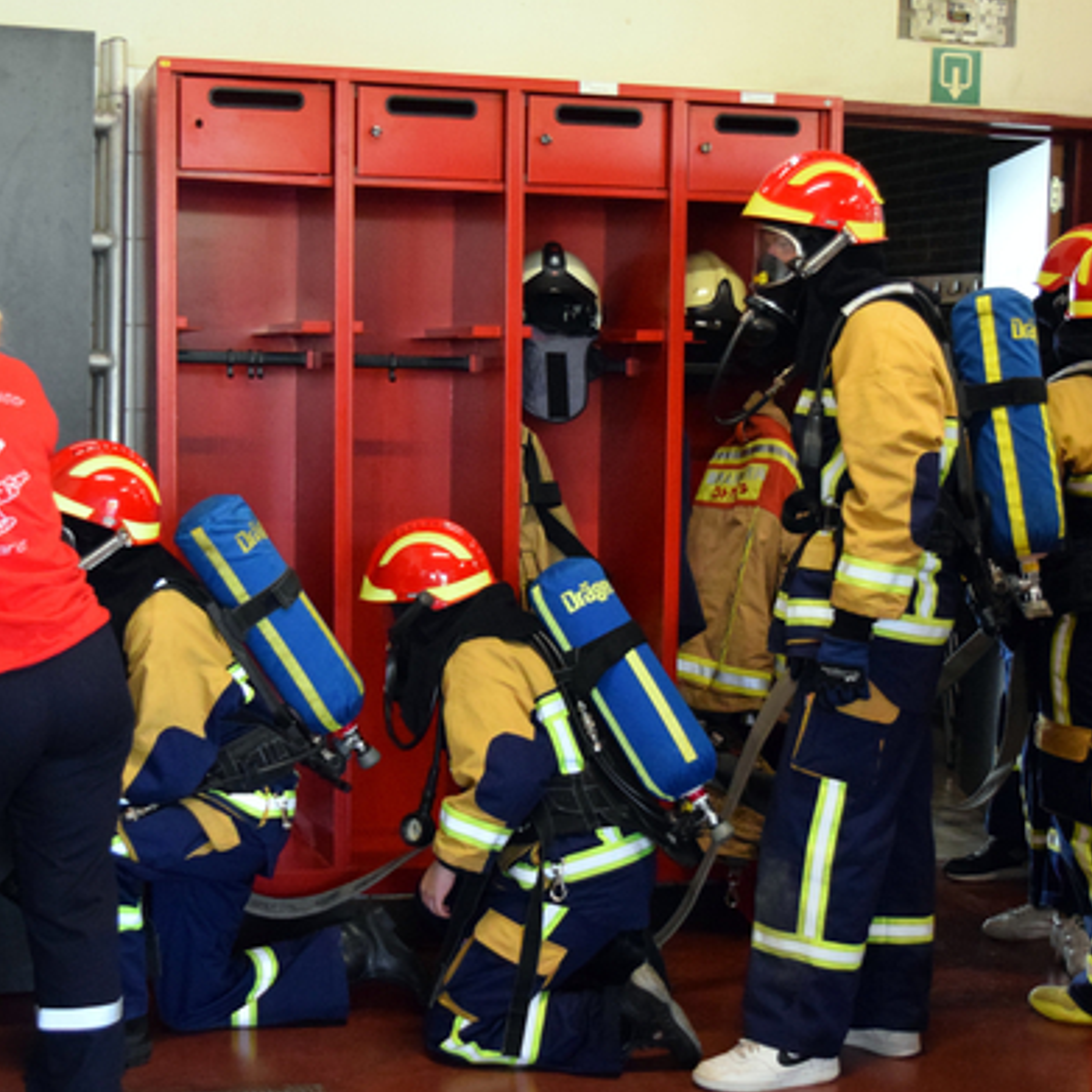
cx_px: 276
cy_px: 554
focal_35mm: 47
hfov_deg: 35.3
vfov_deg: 36.1
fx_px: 1677
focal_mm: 24
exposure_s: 1/200
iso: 3200
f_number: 4
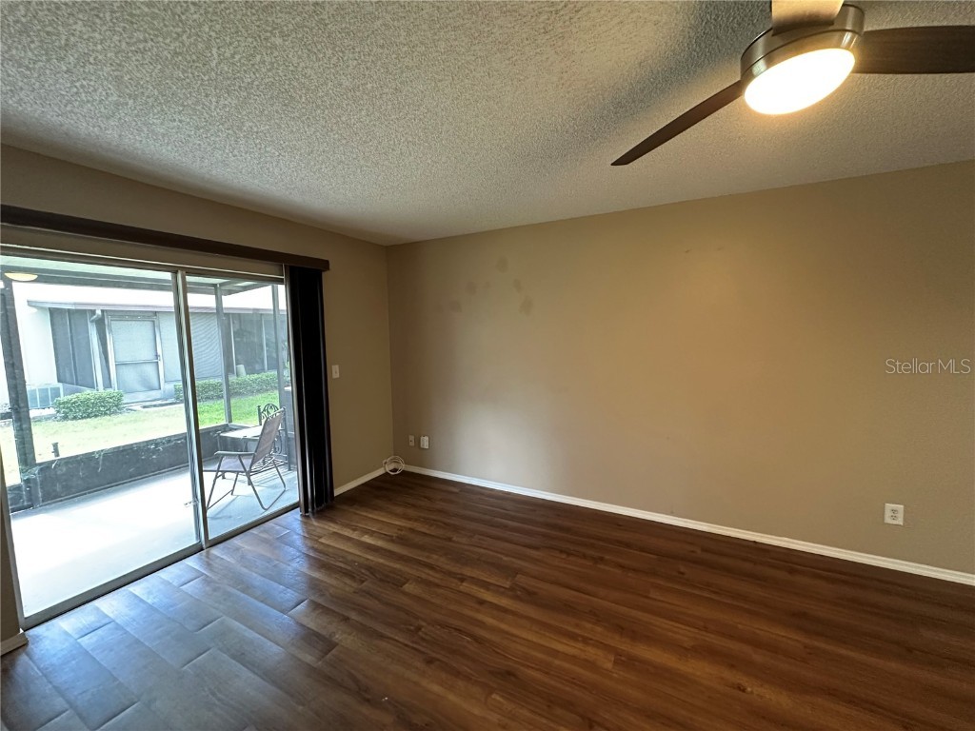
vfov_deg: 85.7
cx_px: 488
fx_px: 394
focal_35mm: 14
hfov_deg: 102.1
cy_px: 366
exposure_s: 1/60
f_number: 2.2
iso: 500
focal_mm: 2.22
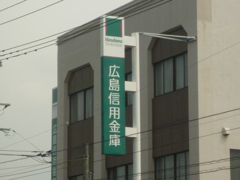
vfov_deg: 8.8
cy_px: 90
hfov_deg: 11.8
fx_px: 1165
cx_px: 120
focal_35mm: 168
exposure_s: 1/500
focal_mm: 15.2
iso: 80
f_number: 5.5
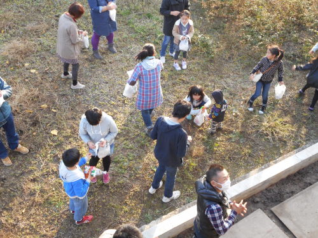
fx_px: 404
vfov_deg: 32.9
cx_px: 159
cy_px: 119
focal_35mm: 44
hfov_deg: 42.9
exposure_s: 1/30
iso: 100
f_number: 4.7
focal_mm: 7.9
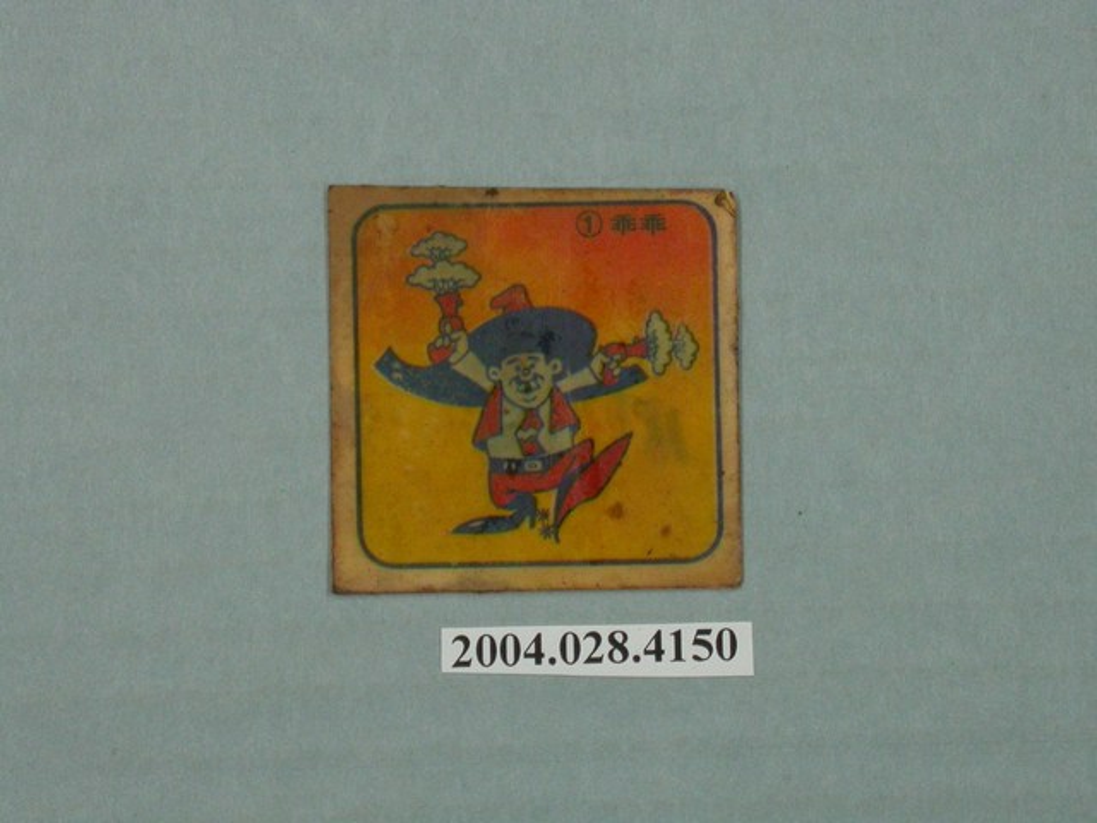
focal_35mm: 154
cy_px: 412
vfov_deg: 9.6
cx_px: 548
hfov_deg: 12.8
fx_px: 4880
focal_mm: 32
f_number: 6.5
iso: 200
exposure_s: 1/30
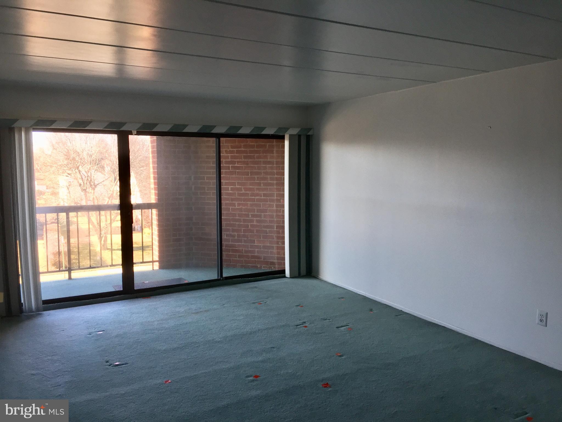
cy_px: 211
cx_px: 281
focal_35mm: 29
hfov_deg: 61.7
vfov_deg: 48.2
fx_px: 471
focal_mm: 4.15
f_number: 2.2
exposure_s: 1/120
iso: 64
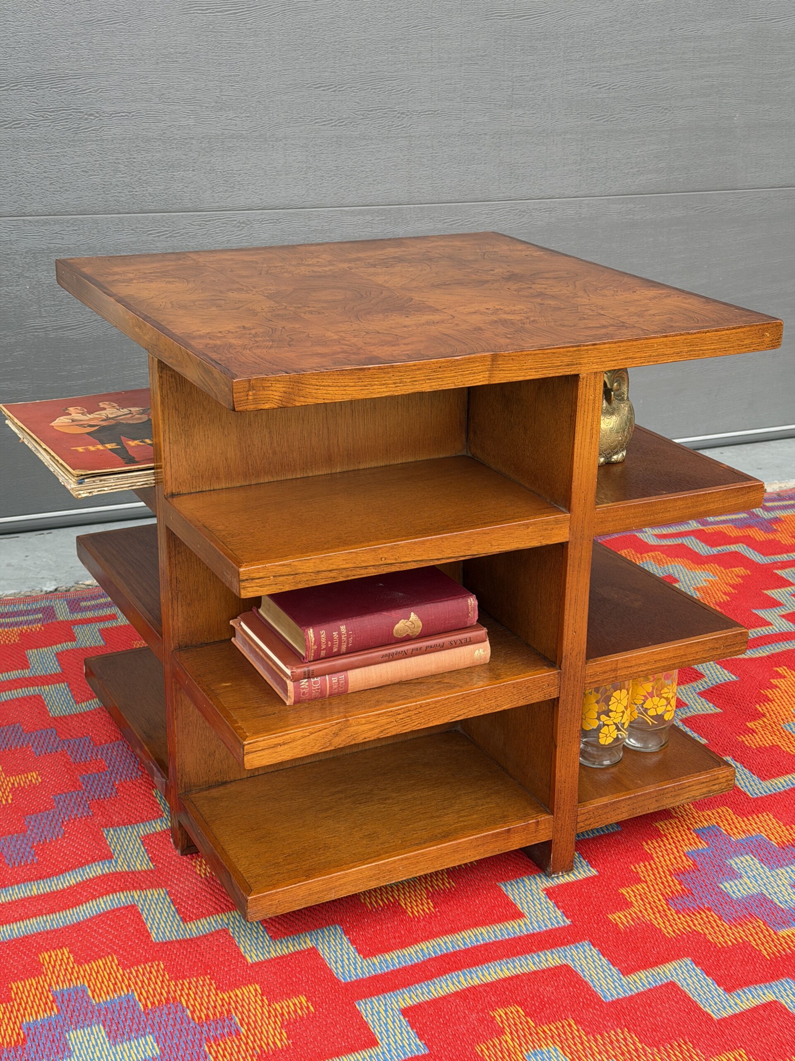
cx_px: 398
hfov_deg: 30.3
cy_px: 530
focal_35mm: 48
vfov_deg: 39.7
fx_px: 1470
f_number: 1.78
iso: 64
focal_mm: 6.76
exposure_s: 1/254
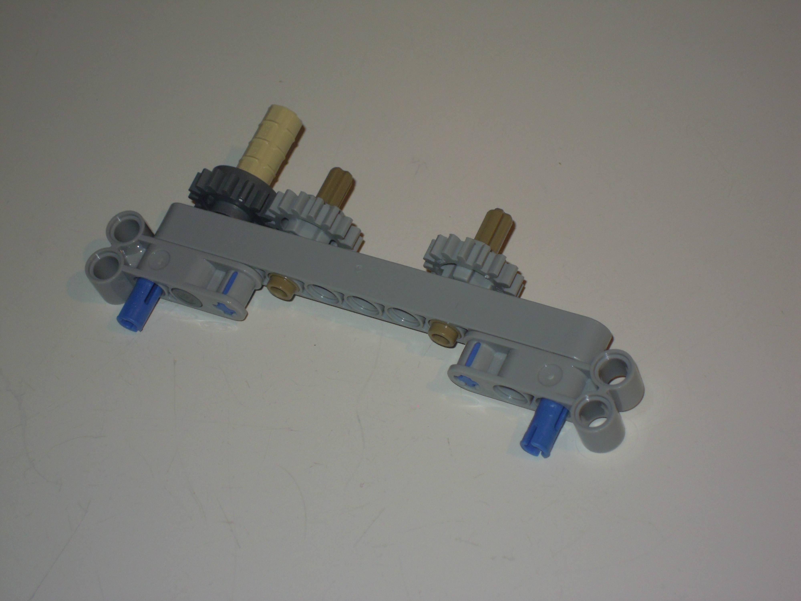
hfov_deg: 17.4
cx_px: 400
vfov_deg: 13.1
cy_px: 300
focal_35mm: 113
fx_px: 2615
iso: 160
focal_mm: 20.3
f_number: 5.9
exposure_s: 1/60
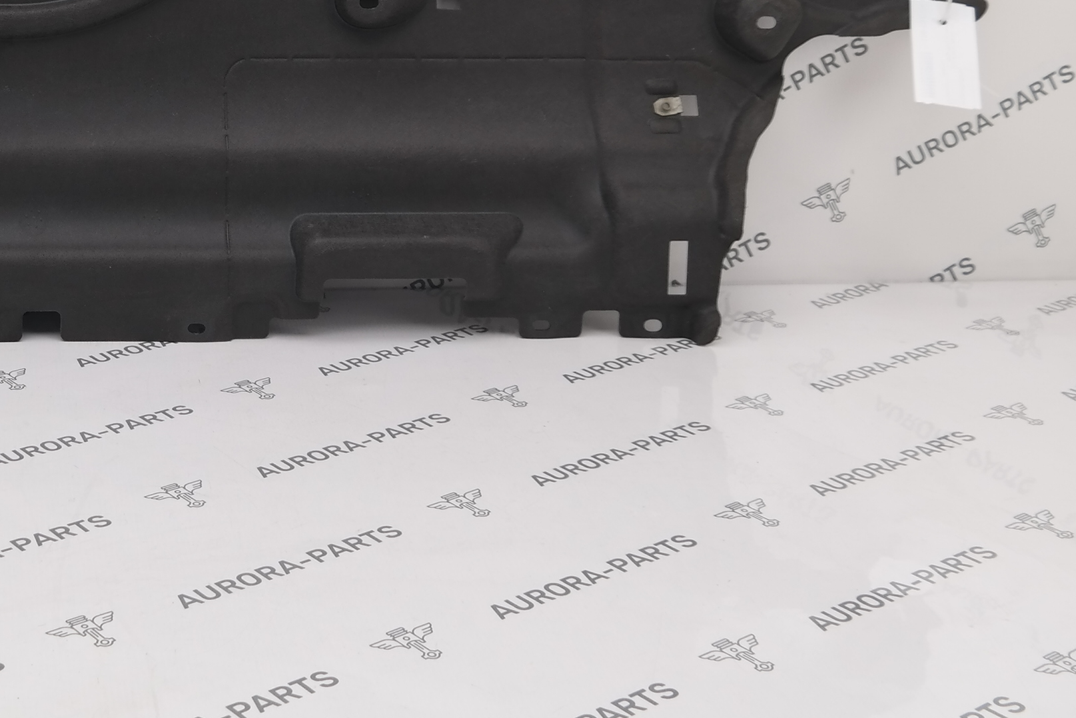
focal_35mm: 65
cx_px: 148
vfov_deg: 20.0
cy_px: -81
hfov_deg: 29.9
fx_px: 1943
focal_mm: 18
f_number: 4
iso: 100
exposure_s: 1/100
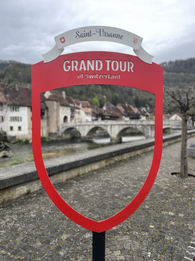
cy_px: 130
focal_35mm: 26
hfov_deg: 53.1
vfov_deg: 67.3
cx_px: 98
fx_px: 195
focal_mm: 4.2
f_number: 1.6
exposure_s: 1/682
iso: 50
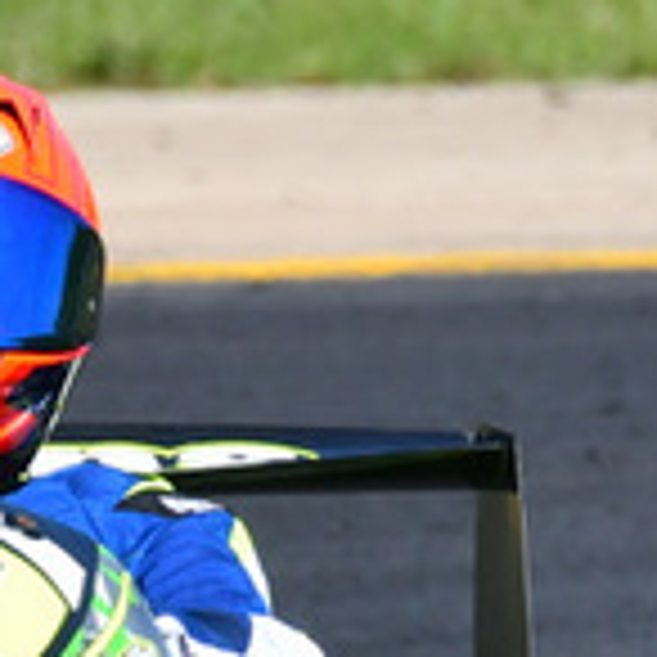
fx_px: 74919
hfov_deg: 0.5
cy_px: 441
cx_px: -324
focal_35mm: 3489
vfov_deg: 0.5
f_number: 11
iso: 500
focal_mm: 500
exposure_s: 1/640
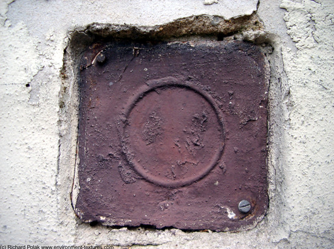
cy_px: 124
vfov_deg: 38.5
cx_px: 167
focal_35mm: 37
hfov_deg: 50.3
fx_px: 356
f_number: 2.6
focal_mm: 7.6
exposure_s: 1/250
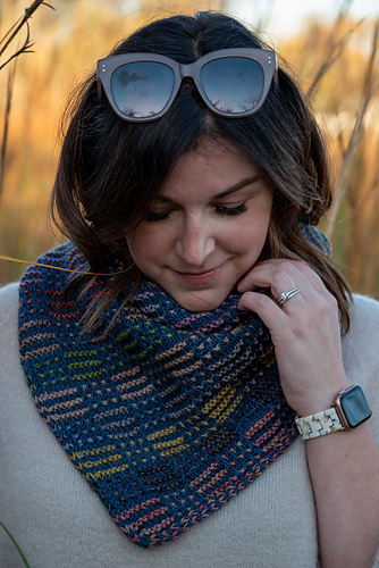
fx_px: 1735
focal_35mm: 110
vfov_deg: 18.6
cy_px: 284
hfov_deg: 12.5
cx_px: 190
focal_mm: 110
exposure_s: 1/80
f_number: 6.3
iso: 125
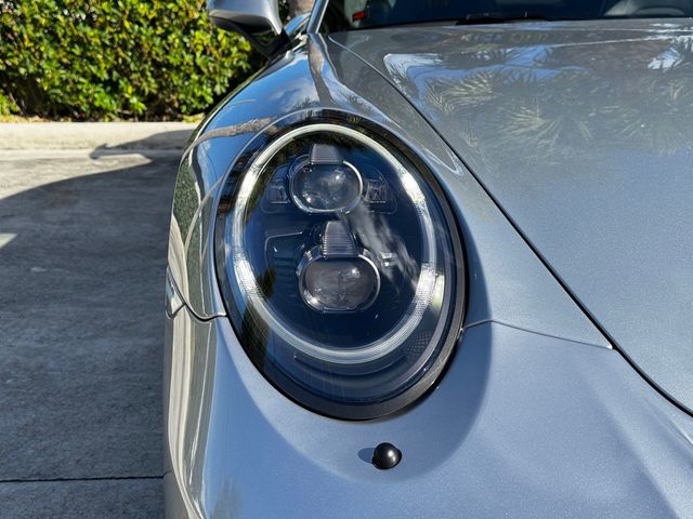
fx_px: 961
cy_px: 260
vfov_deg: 30.3
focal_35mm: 48
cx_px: 346
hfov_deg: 39.7
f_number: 1.78
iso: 64
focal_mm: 6.76
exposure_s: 1/1366
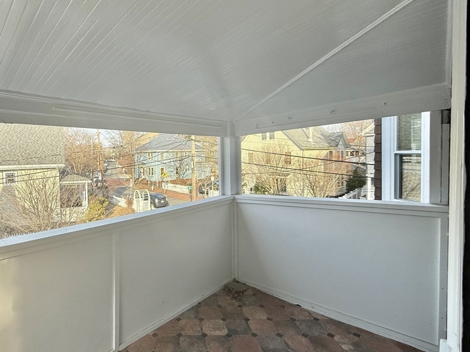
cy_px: 160
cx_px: 159
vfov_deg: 68.5
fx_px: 258
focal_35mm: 19
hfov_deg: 82.0
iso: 50
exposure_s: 1/619
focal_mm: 2.22
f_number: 2.2
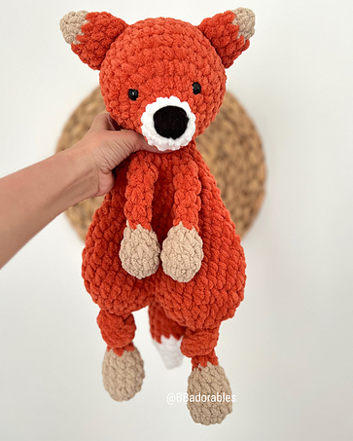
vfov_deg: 62.0
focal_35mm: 28
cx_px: 177
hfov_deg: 51.6
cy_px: 199
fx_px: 365
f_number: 1.5
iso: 400
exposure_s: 1/60
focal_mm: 5.7
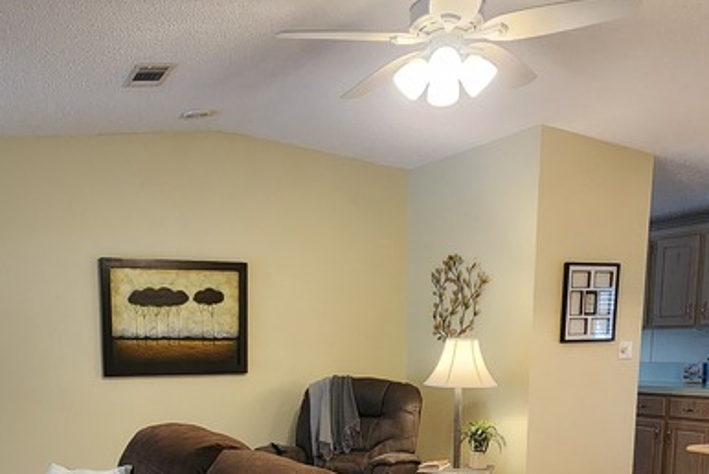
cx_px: 244
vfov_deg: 34.9
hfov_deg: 53.5
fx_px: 690
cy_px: 459
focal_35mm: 35
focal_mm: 2.2
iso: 250
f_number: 2.2
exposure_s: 1/60
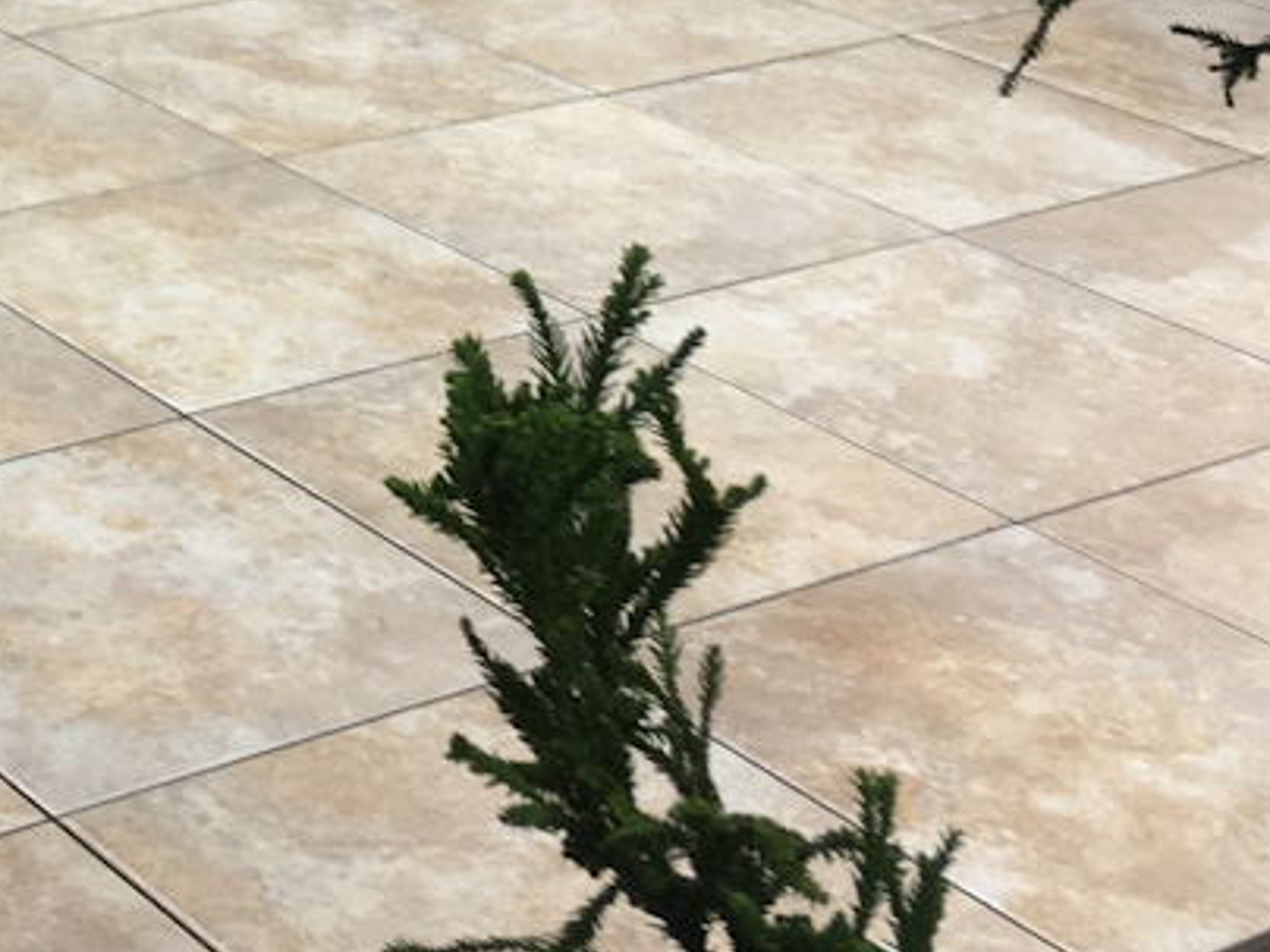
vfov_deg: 16.1
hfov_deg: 20.6
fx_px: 3265
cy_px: -113
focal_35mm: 89
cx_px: -233
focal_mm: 4.15
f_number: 2.2
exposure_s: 1/50
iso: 32
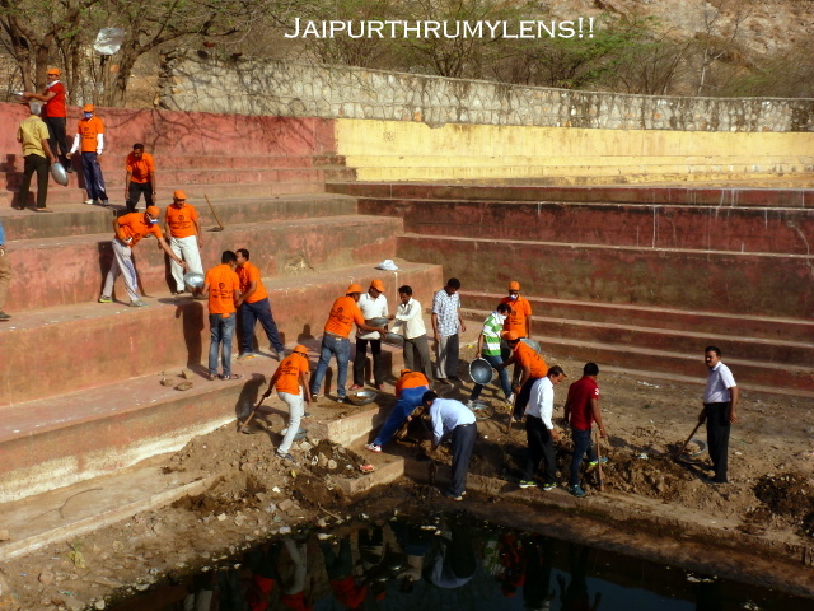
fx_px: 964
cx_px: 407
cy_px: 306
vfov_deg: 35.1
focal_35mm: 41
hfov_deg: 45.8
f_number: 5
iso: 100
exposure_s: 1/500
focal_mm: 7.4
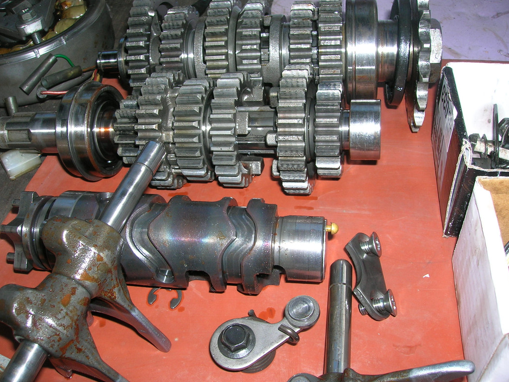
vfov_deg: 40.7
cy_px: 187
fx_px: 515
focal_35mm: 35
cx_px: 256
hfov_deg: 52.6
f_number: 4.9
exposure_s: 1/60.1
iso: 50
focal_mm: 5.7
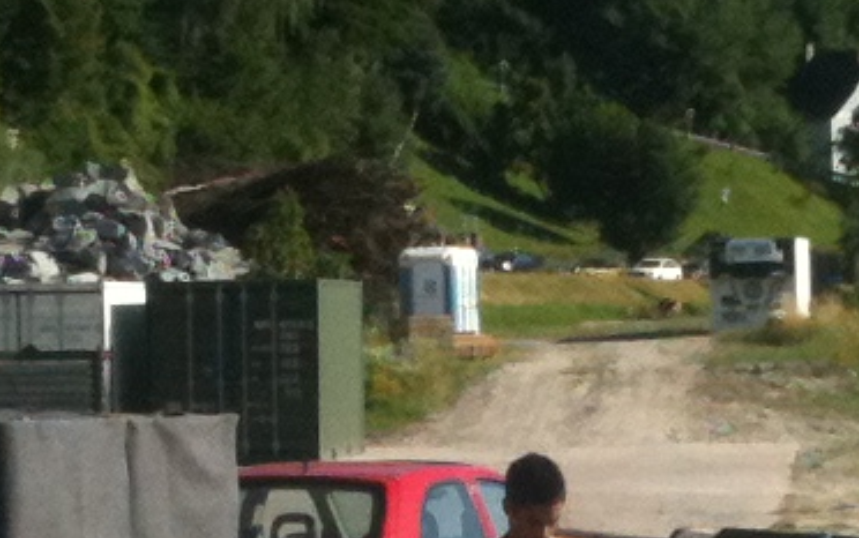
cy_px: 744
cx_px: 584
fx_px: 4779
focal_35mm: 204
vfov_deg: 6.4
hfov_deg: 10.3
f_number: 2.8
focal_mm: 3.85
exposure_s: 1/1029
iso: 64
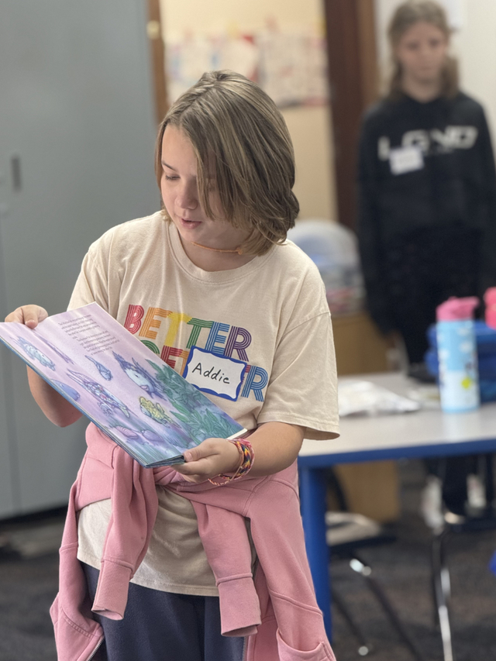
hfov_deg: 10.3
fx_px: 2750
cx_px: 215
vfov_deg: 13.7
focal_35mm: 144
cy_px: 391
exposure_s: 1/120
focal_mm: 15.7
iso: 250
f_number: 2.8
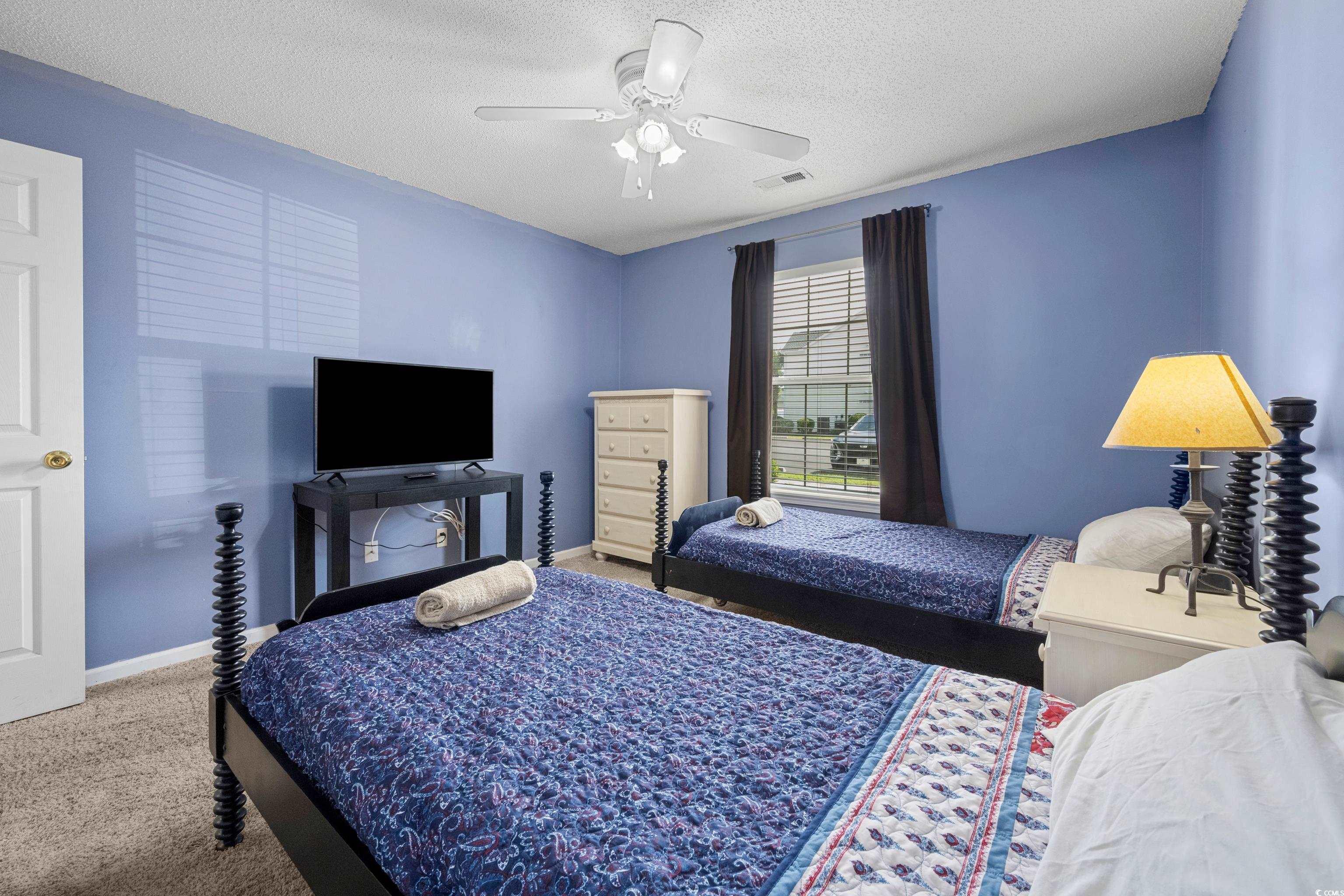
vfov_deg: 81.2
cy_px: 448
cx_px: 672
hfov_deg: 104.3
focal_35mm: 14
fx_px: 523
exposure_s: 1/15
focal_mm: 14
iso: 1600
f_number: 9
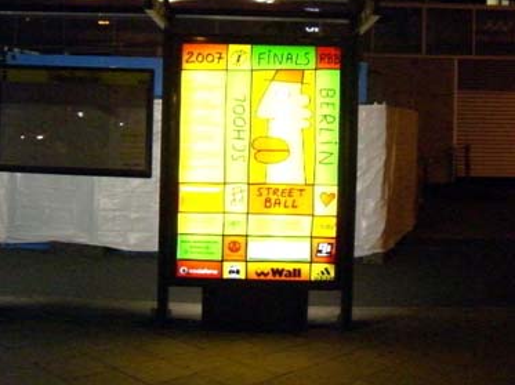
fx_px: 758
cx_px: 258
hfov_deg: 37.5
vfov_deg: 28.2
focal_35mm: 51
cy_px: 113
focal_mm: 6.2
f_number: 2.7
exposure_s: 1/40
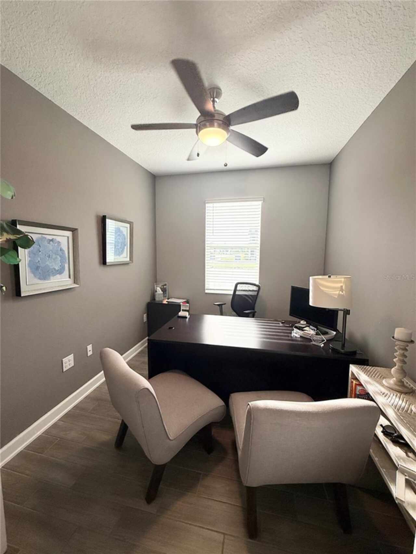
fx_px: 224
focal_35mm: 14
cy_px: 277
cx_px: 208
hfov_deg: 85.7
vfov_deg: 102.1
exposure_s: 1/120
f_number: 2.2
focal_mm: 2.22
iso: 80
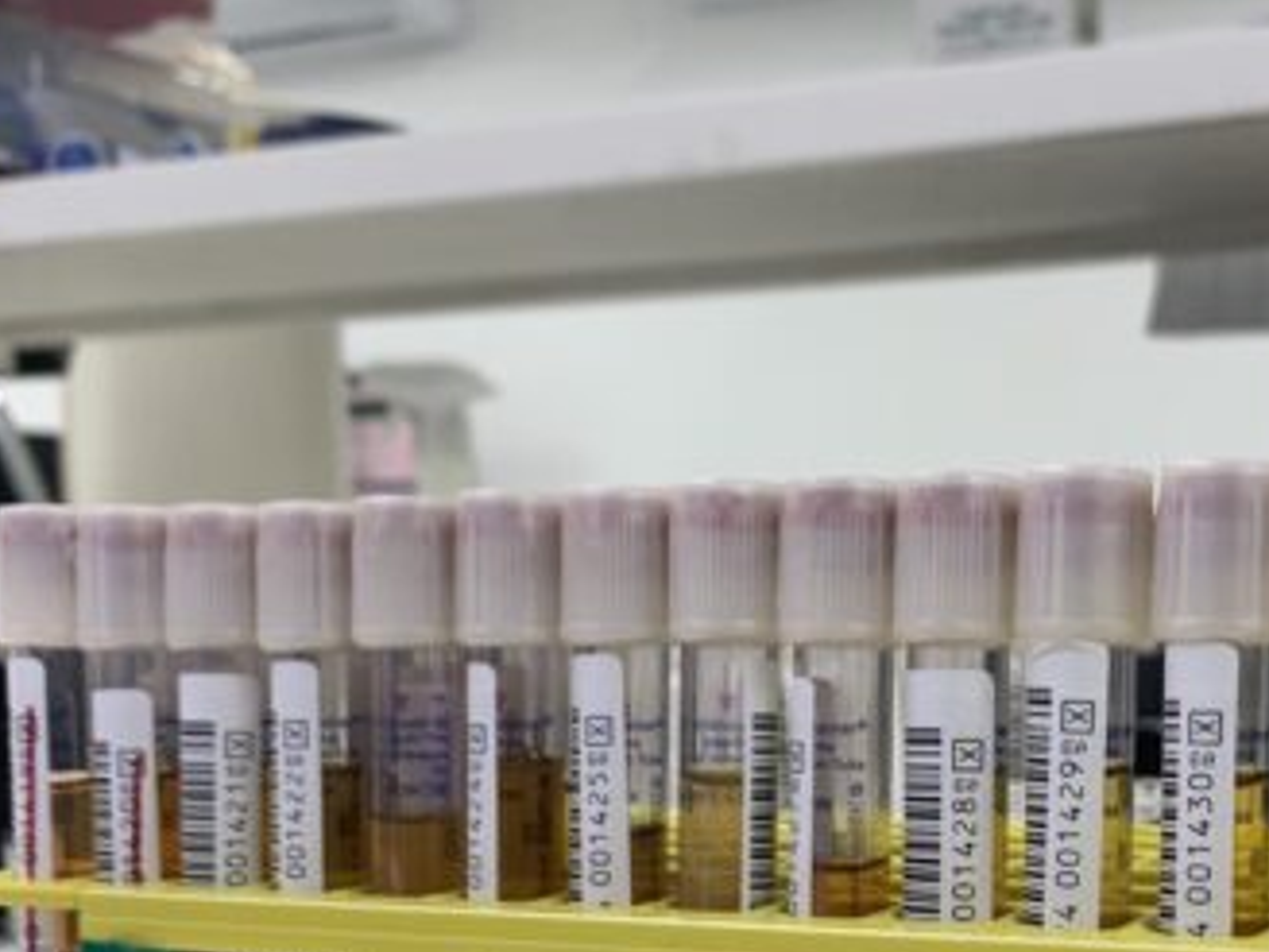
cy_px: 848
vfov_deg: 24.9
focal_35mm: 57
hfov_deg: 33.3
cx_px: 909
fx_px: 2090
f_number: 1.8
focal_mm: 4.25
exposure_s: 1/60
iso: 50
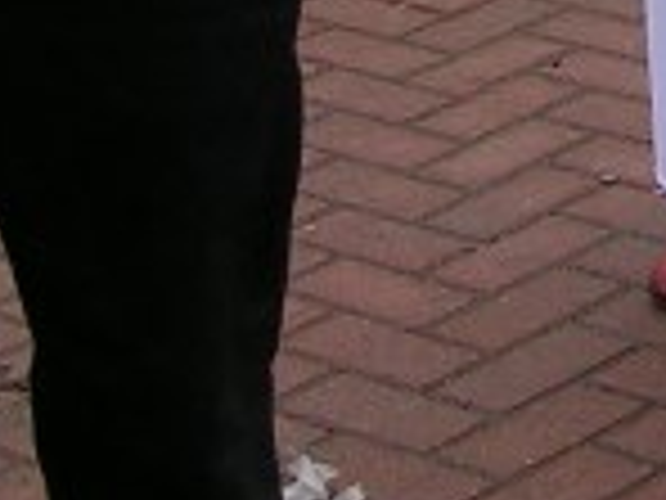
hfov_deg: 9.4
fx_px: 3944
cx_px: 981
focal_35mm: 205
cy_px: -761
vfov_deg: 6.8
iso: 50
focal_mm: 5.8
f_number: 5.6
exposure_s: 1/160
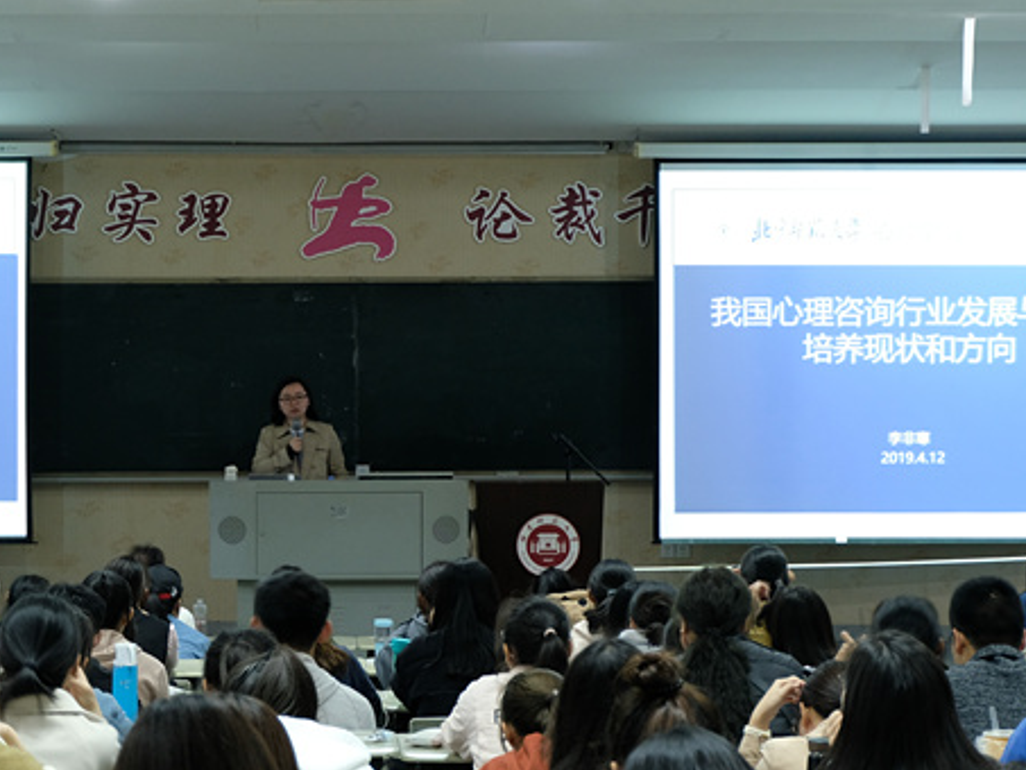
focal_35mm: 107
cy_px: 377
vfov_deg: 13.8
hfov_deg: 18.3
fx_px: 3172
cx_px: 328
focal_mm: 41.8
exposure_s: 1/8
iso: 800
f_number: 5.6
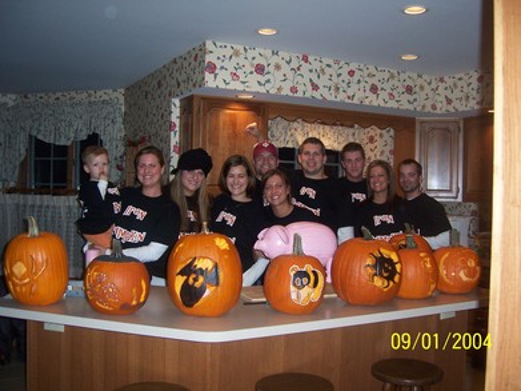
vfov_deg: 39.6
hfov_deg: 51.4
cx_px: 260
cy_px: 196
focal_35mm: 36
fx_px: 542
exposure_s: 1/60
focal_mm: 6
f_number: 3
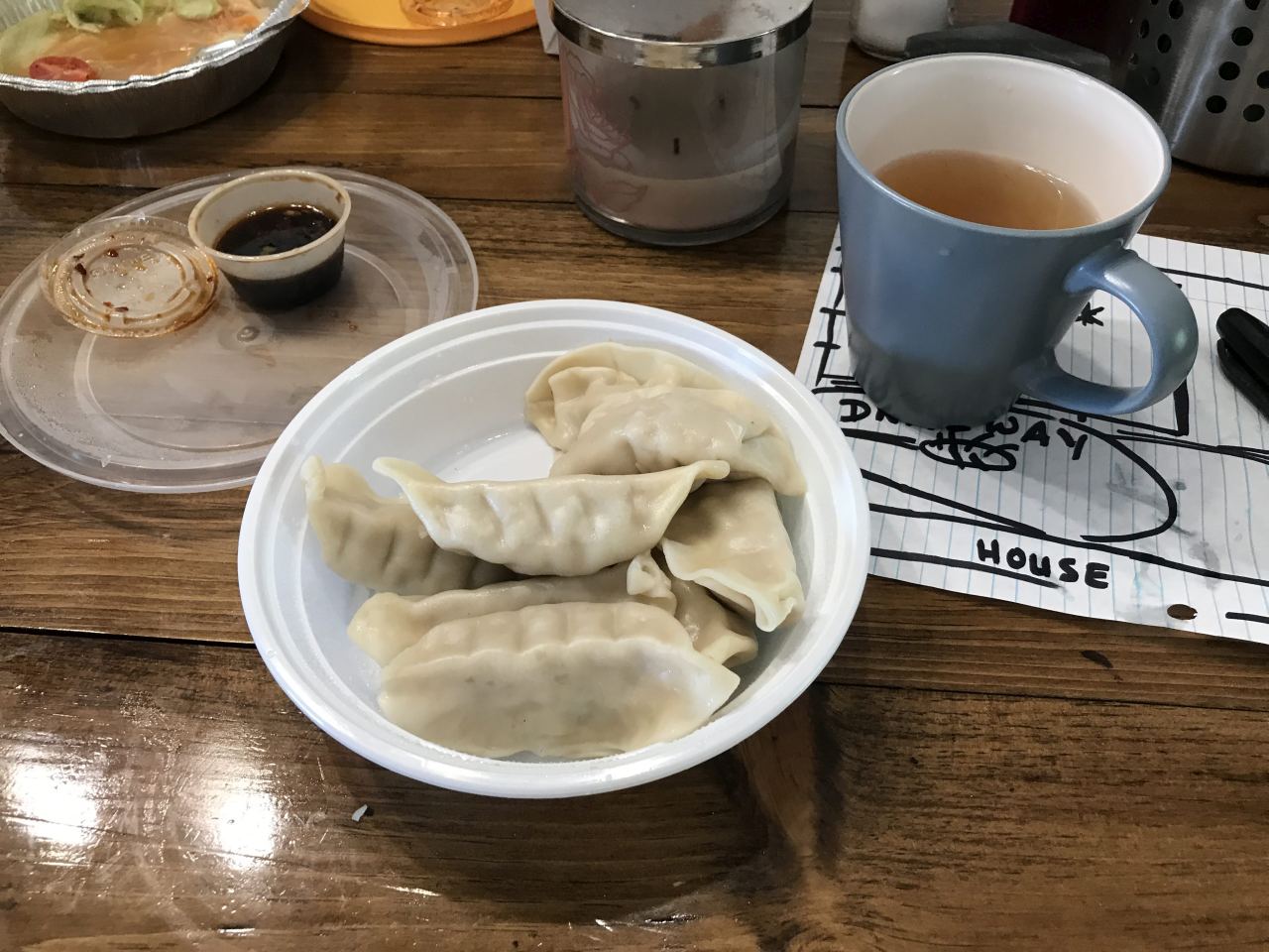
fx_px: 1026
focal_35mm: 28
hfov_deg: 63.4
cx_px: 634
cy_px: 476
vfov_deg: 49.7
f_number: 1.8
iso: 40
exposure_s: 1/20
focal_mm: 3.99
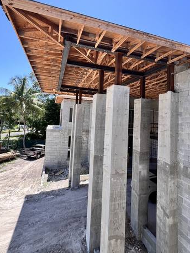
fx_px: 124
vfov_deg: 90.5
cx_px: 95
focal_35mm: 17
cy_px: 110
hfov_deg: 74.7
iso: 32
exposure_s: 1/416
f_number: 1.8
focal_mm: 1.57
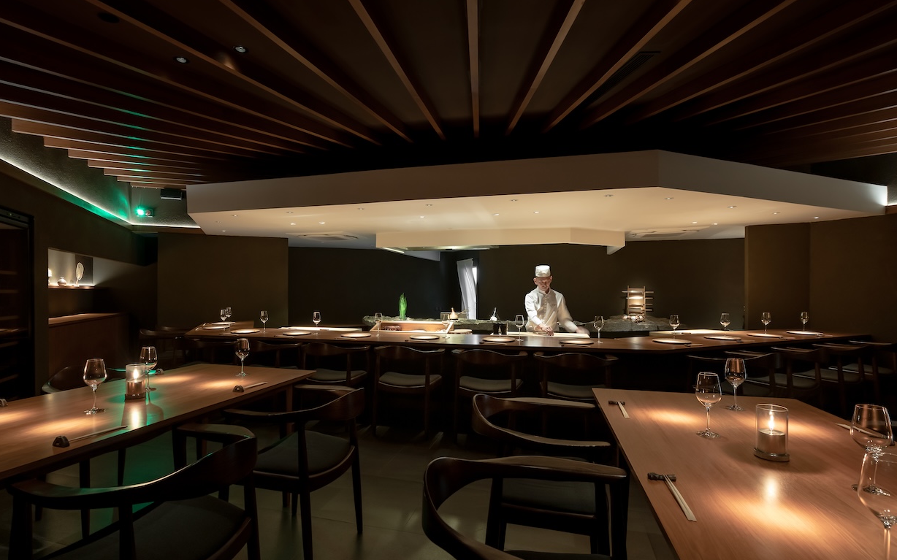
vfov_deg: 68.0
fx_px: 416
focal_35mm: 17
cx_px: 452
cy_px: 281
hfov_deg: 94.4
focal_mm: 16
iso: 400
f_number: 5
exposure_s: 1/5
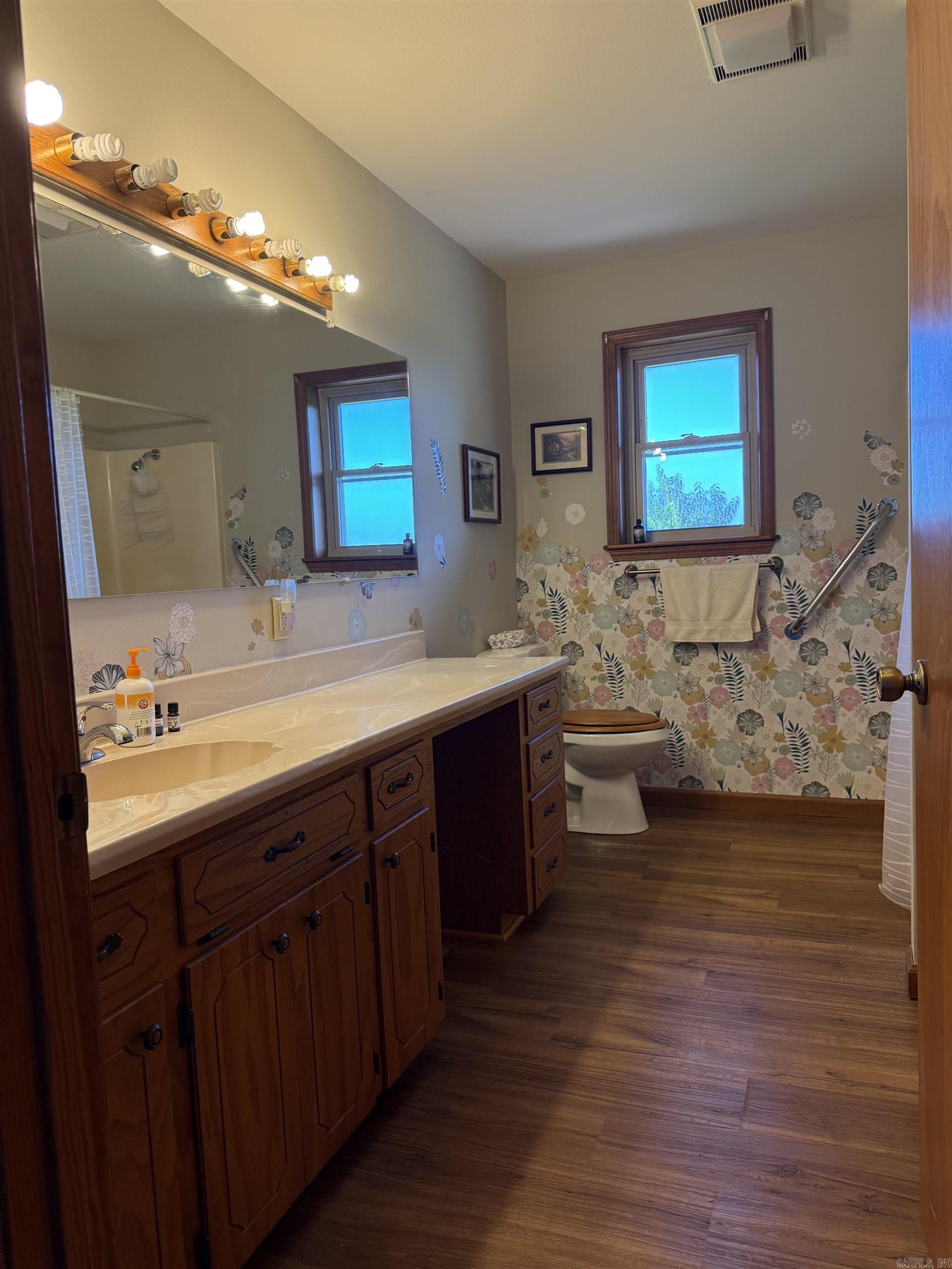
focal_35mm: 24
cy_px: 634
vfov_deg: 71.6
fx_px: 880
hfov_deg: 56.8
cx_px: 476
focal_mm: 6.76
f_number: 1.78
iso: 200
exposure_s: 1/120
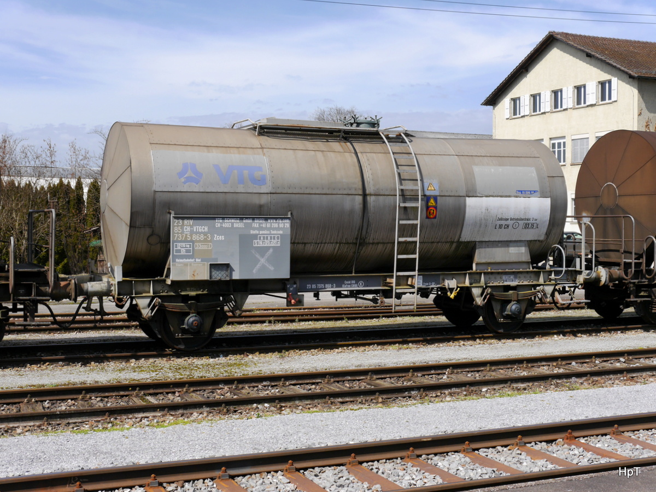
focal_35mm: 52
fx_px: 985
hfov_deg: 36.8
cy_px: 246
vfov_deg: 28.0
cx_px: 328
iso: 160
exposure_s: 1/320
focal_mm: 26
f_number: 9
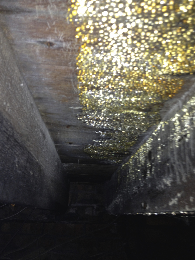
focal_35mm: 35
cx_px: 98
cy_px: 130
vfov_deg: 52.6
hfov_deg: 40.7
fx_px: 263
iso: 80
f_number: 2.4
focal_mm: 4.28
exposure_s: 1/16
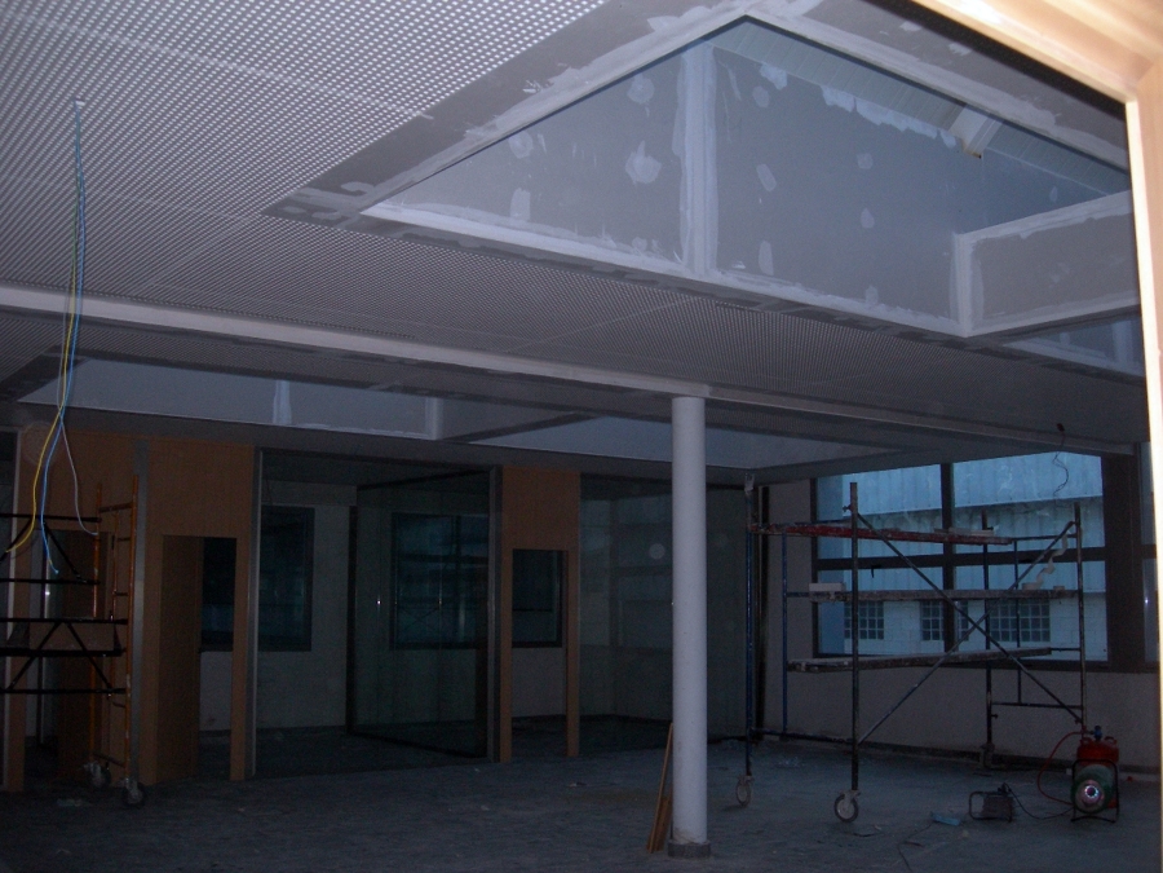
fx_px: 1277
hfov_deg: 49.0
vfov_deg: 37.7
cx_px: 582
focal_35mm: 38
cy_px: 436
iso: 200
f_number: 2.8
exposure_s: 1/60.1
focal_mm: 7.8
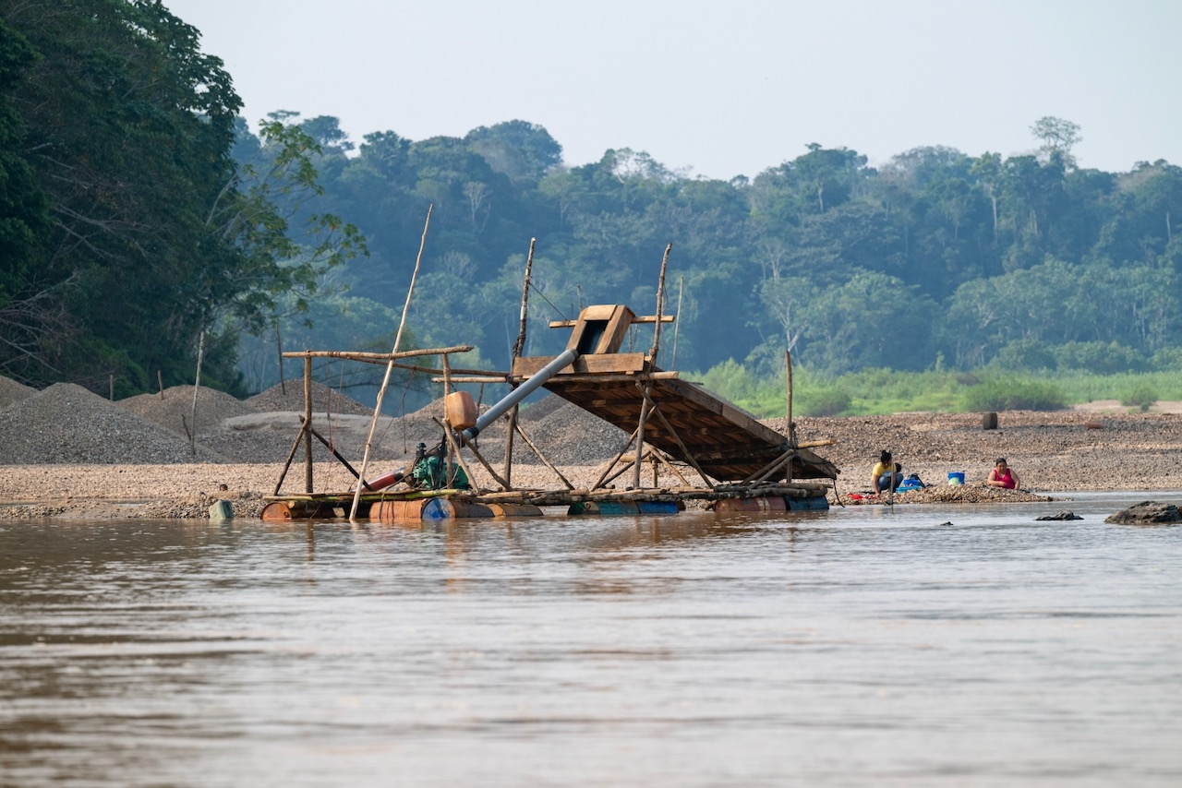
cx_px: 591
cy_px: 394
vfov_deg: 6.9
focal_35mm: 200
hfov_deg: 10.3
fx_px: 6568
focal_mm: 200
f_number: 5.6
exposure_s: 1/2500
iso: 400
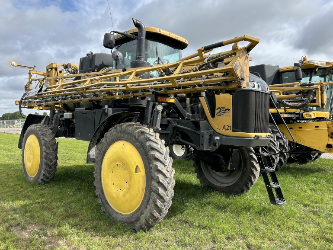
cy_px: 121
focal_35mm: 27
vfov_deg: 51.4
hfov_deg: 65.3
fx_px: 260
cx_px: 172
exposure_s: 1/2353
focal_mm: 5.7
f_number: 1.5
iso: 50
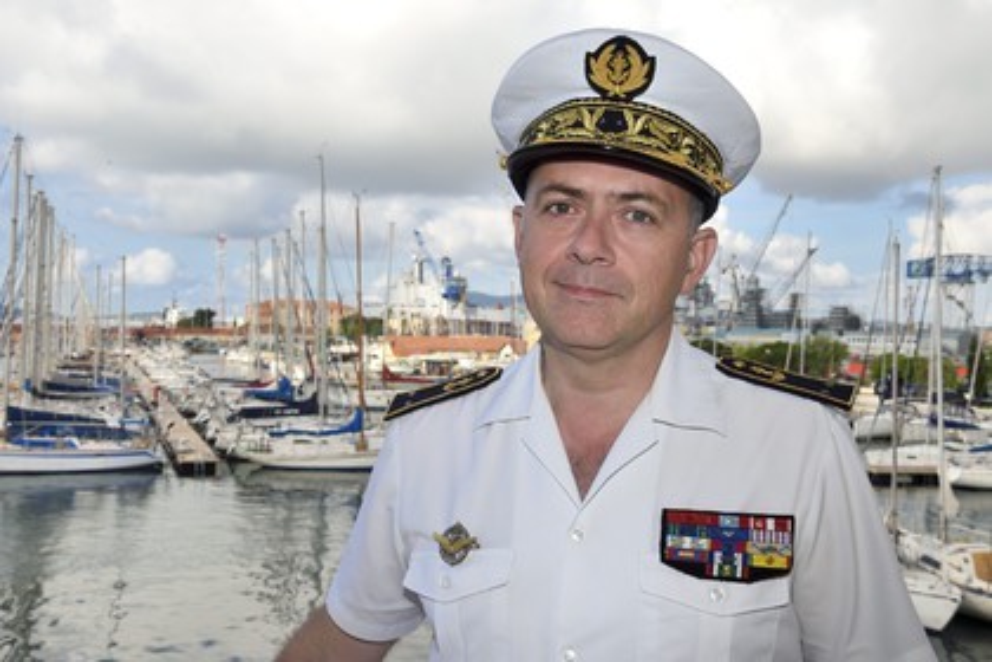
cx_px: 496
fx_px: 1102
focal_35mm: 40
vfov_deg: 33.4
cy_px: 331
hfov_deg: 48.5
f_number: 14
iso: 200
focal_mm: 40
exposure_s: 1/160
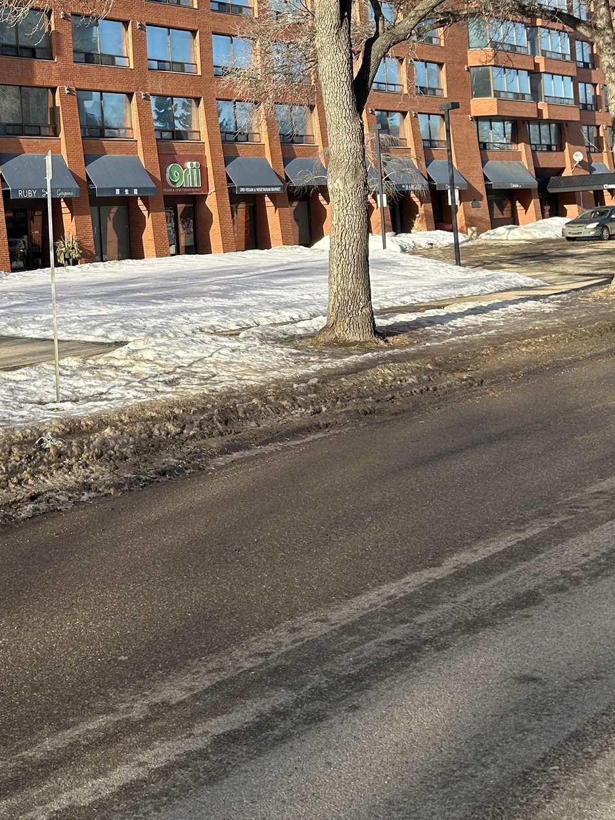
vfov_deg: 38.5
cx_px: 88
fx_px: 1137
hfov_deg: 29.3
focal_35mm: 48
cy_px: 194
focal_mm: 5.7
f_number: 1.5
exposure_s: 1/1869
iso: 50
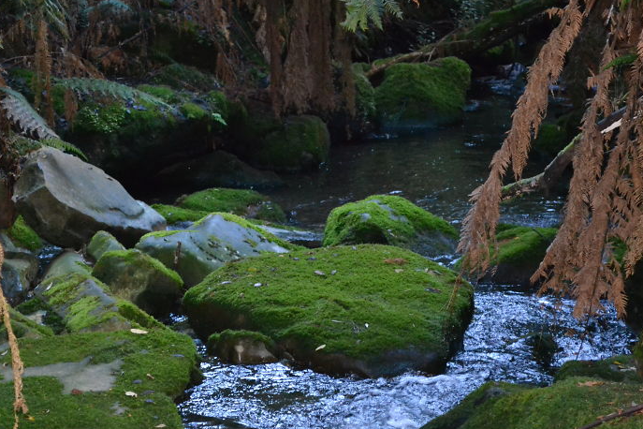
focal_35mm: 106
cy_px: 242
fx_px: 1887
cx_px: 252
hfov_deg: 19.3
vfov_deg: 13.0
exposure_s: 1/60
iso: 3200
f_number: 5.6
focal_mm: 55
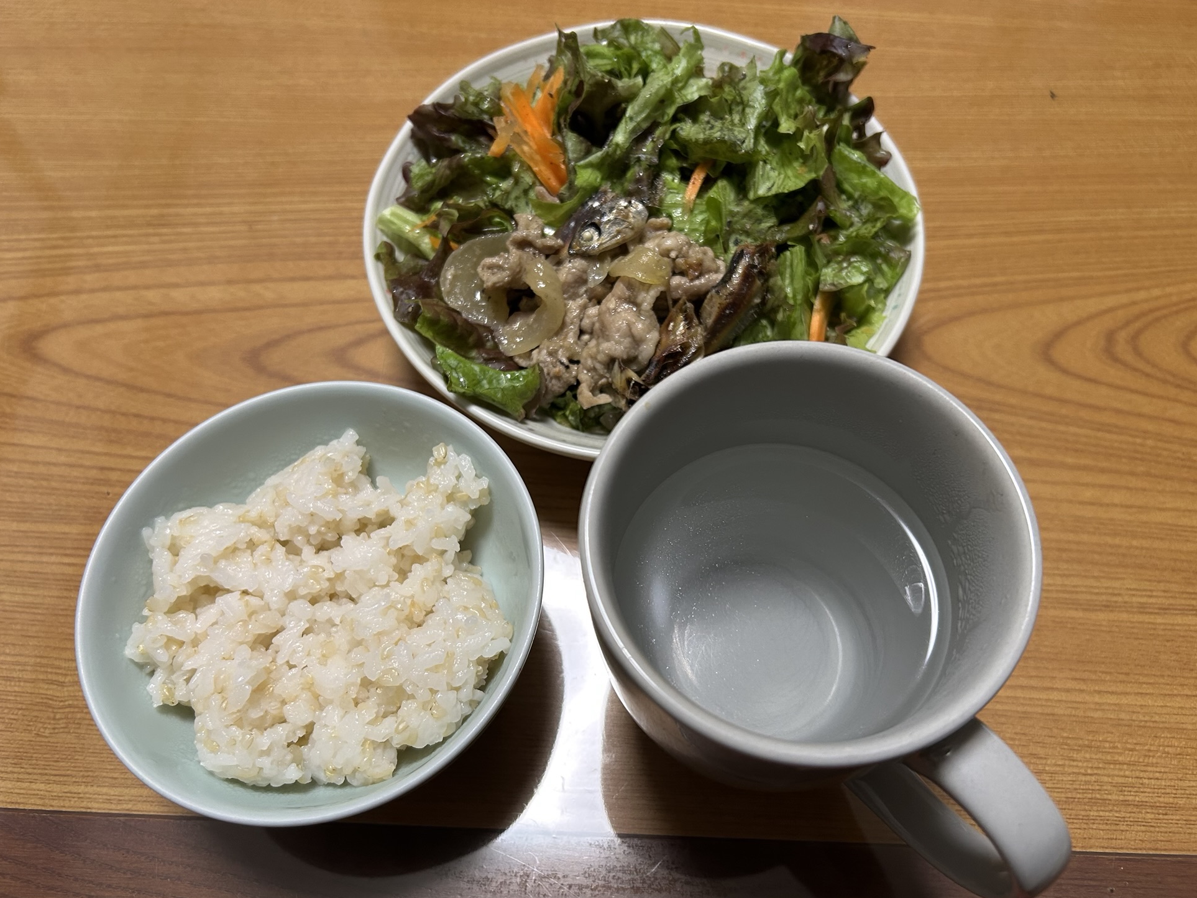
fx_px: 934
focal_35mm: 27
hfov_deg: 65.3
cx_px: 616
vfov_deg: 51.3
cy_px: 465
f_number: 1.5
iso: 200
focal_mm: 5.7
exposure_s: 1/50
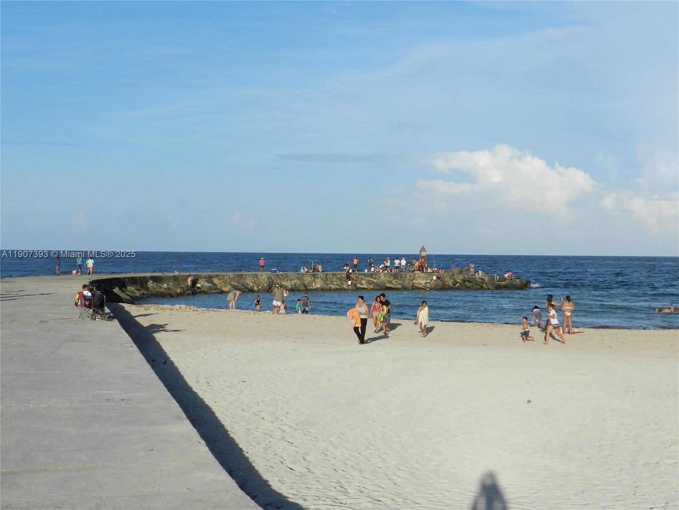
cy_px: 255
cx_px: 340
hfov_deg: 36.2
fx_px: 1040
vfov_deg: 27.5
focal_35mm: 53
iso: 160
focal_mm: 9.4
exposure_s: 1/1000
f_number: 5
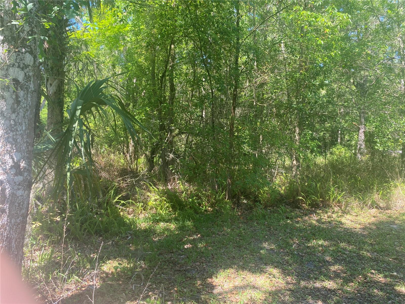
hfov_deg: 67.3
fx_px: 304
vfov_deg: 53.1
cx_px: 202
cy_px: 152
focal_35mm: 26
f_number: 1.8
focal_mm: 4.25
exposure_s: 1/195
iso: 32
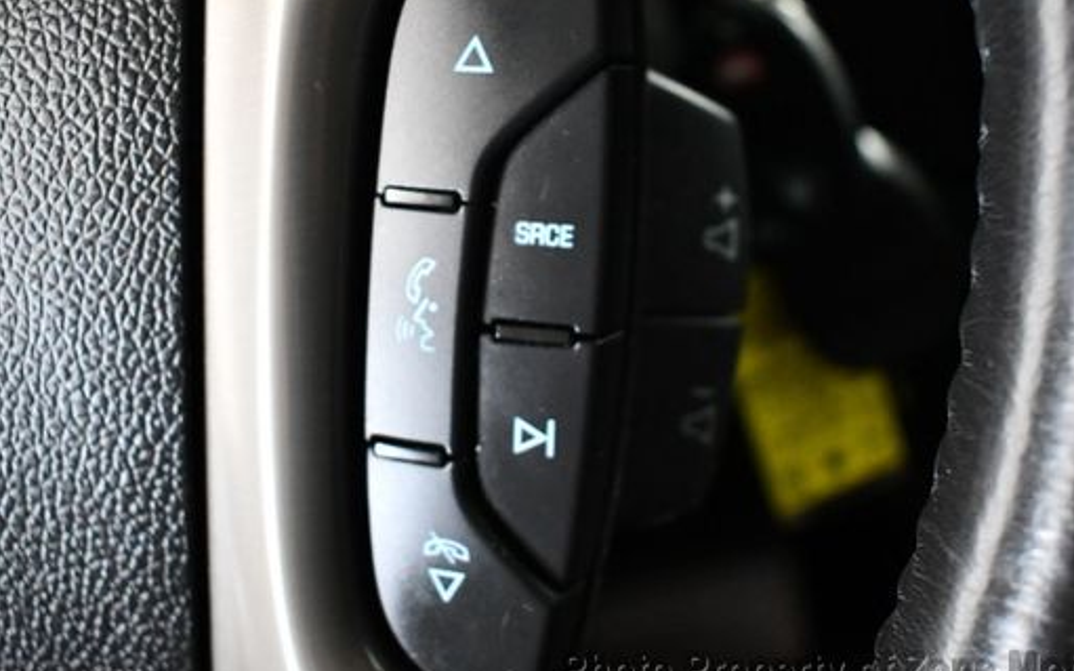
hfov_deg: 43.5
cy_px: 259
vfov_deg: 27.9
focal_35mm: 46
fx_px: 1346
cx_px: 536
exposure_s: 1/60
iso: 3200
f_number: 3.5
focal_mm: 18
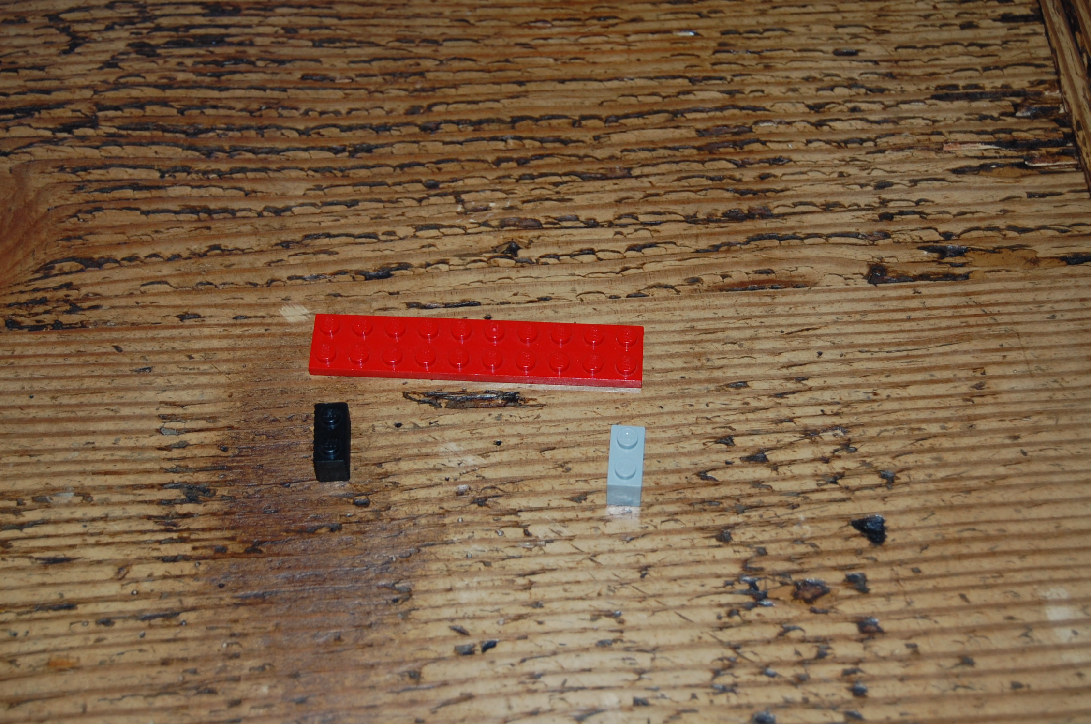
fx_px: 1815
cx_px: 546
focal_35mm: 60
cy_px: 362
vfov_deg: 22.5
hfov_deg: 33.5
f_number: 5
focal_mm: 40
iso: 400
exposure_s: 1/60
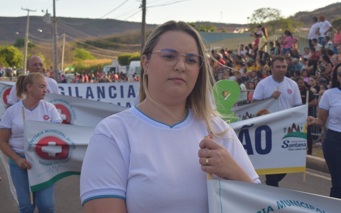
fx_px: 716
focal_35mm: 77
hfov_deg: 26.8
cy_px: 99
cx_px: 172
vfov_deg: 16.9
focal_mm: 48
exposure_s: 1/250
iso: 200
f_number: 8
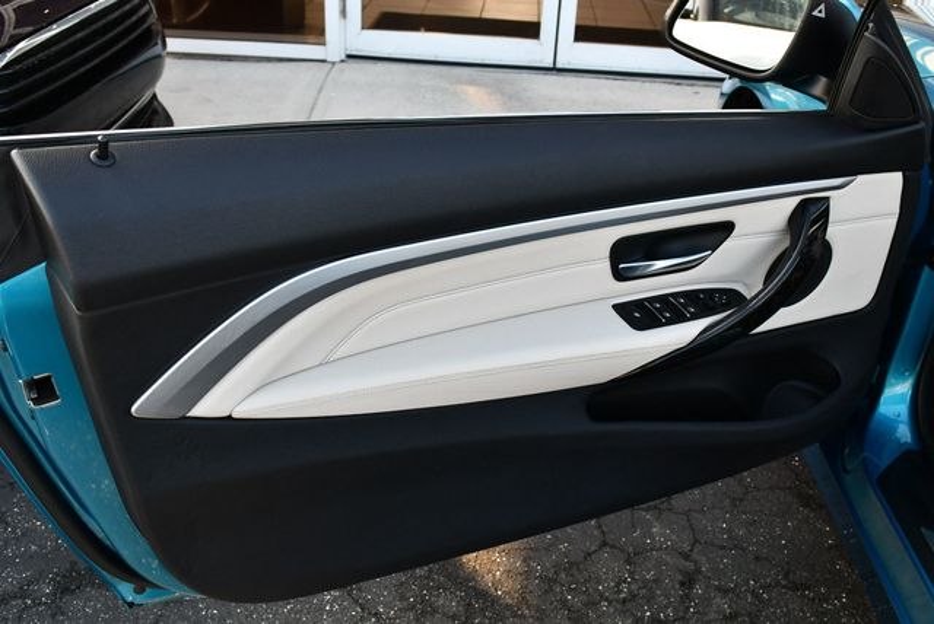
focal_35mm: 36
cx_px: 467
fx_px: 935
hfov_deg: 53.1
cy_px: 312
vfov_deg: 36.9
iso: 360
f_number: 5.6
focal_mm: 18
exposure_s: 1/250
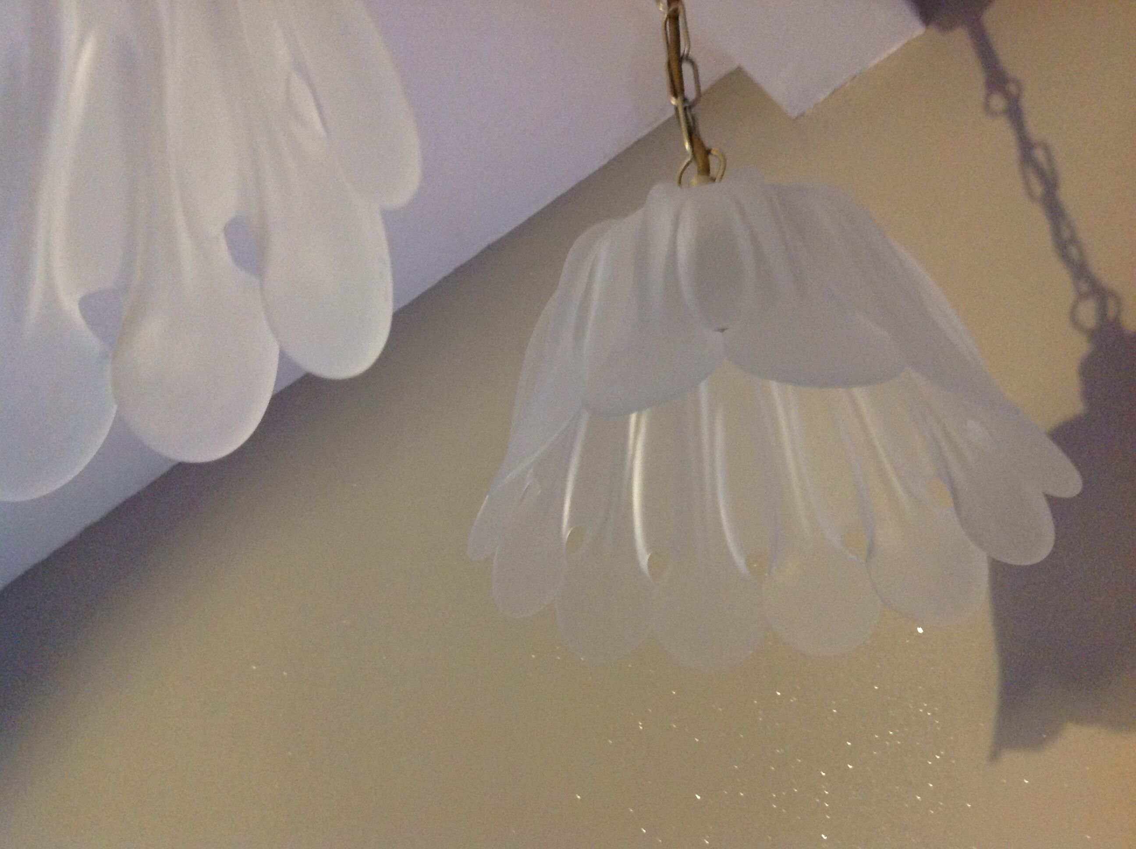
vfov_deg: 40.6
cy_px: 424
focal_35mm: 35
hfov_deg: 52.7
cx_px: 568
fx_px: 1147
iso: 320
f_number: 2.4
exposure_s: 1/15
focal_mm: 4.28
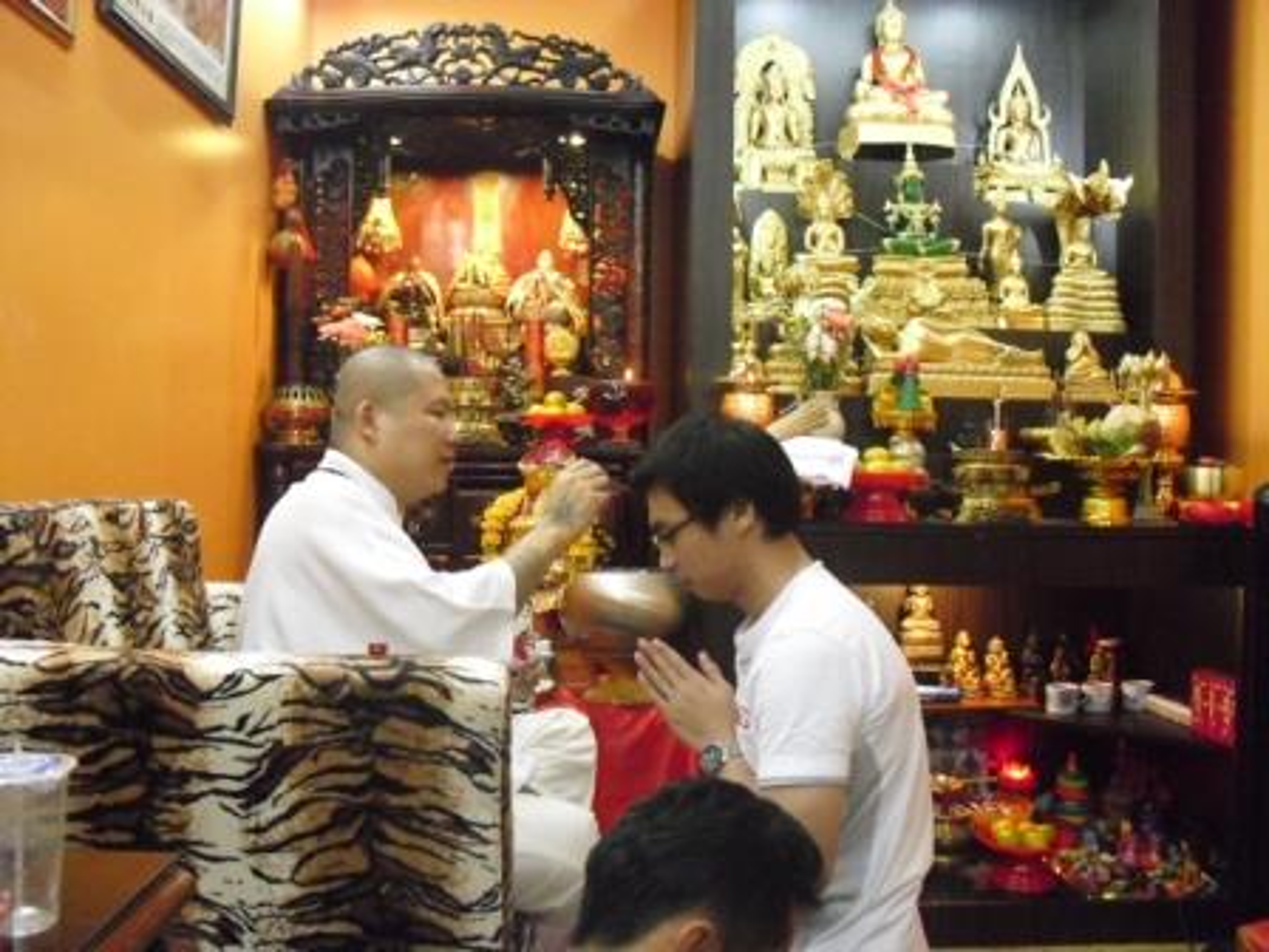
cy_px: 476
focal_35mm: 36
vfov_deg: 39.7
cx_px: 634
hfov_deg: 51.4
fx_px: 1320
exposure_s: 1/40
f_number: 3.1
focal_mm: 6.3
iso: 800
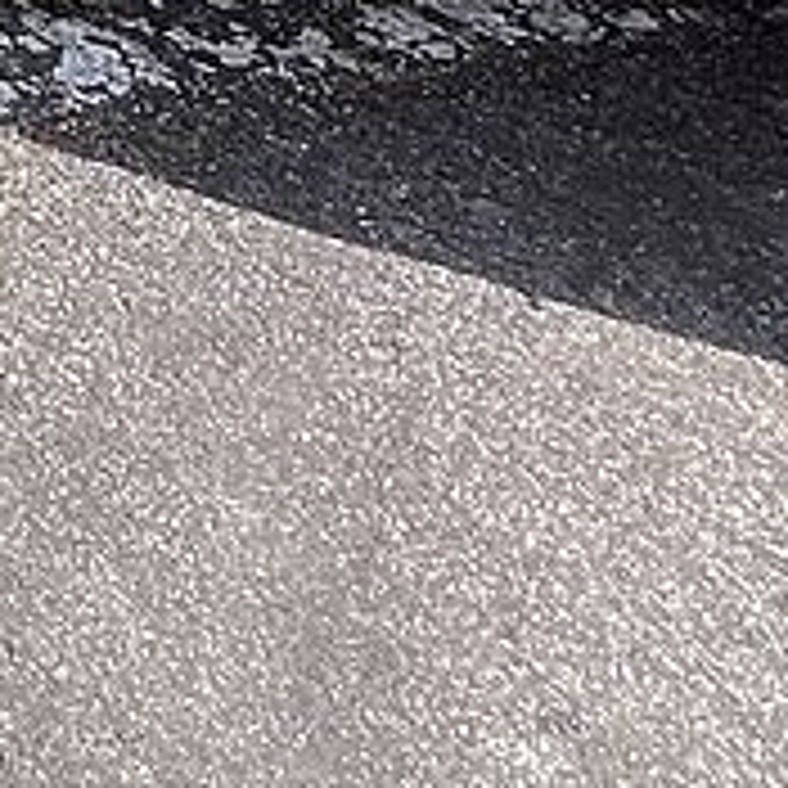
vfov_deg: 14.7
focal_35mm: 79
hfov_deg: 14.3
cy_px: -1063
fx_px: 2035
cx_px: -1130
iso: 32
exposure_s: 1/457
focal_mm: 1.57
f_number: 1.8
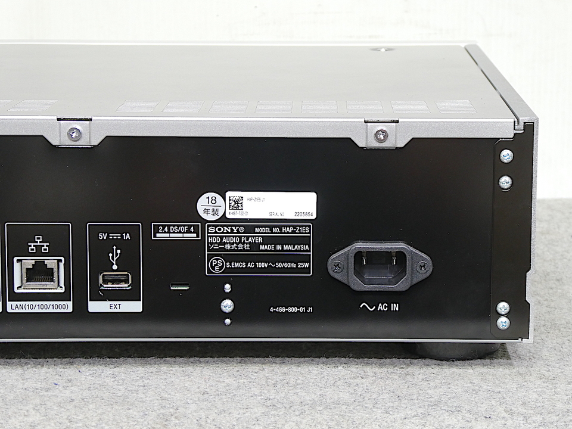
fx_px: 1752
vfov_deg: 14.0
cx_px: 286
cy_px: 214
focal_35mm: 106
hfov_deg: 18.5
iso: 200
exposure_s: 1/4
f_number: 5.1
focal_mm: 19
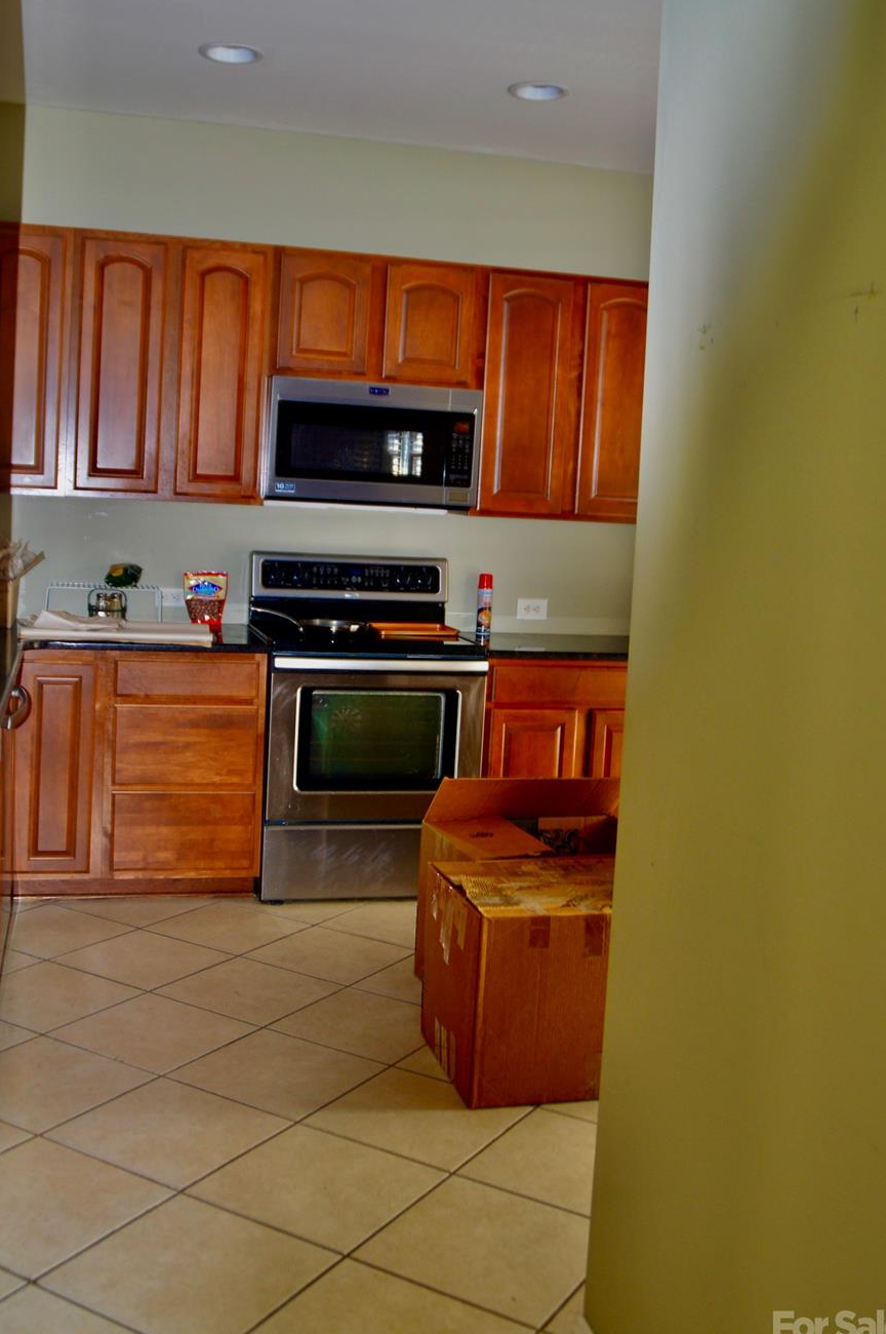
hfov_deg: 34.1
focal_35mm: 39
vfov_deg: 49.6
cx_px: 418
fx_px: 1443
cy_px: 619
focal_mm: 22
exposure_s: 1/60
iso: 400
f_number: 4
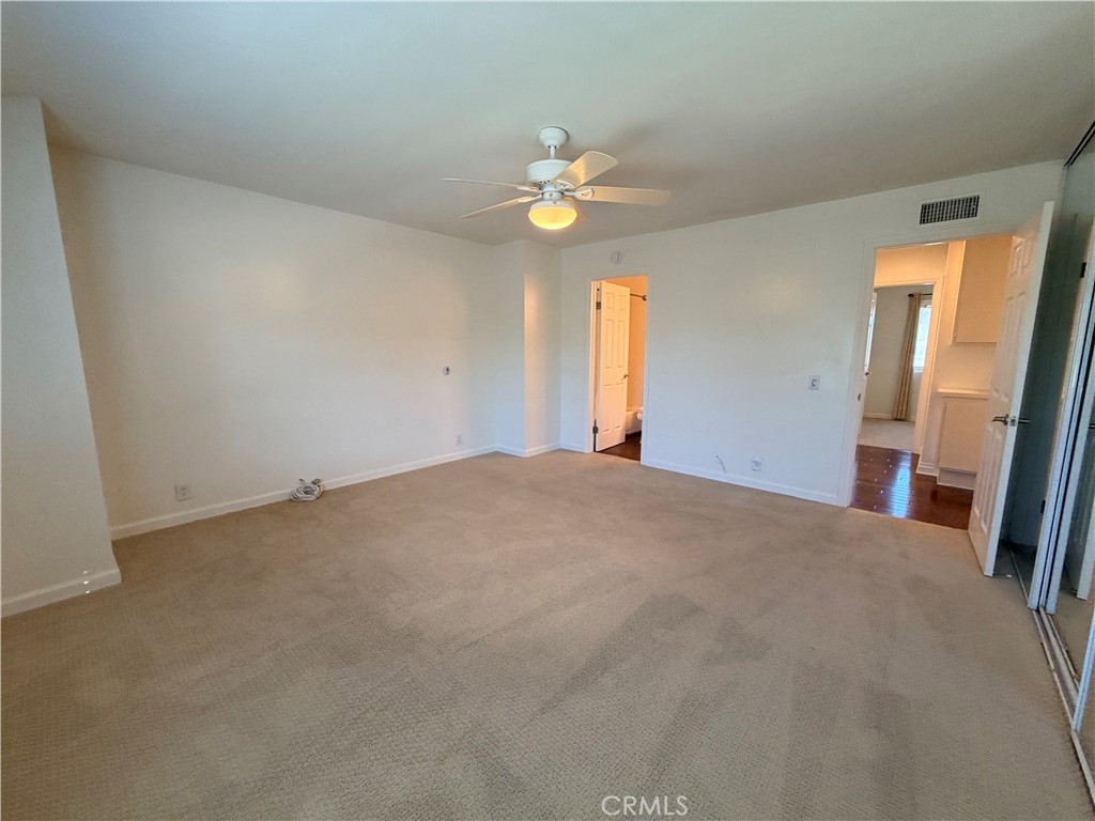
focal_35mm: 14
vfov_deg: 85.7
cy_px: 410
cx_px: 548
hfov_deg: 102.1
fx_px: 443
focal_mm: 2.22
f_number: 2.2
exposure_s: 1/60
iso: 160
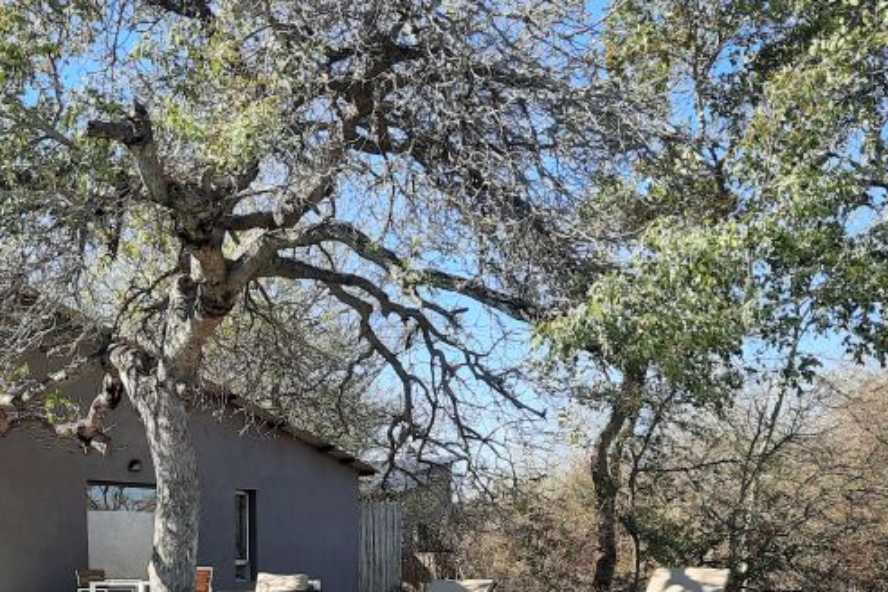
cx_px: 279
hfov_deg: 36.4
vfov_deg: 23.7
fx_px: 1332
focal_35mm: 54
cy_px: 626
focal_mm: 4.6
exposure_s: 1/394
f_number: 2
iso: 32
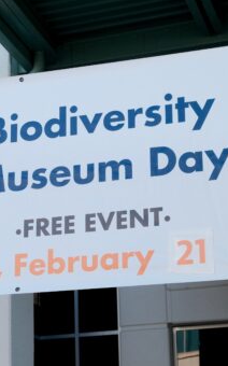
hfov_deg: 13.1
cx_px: 33
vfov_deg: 21.0
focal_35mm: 99
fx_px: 986
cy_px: 188
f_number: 5.6
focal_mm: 28.9
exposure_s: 1/640
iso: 800
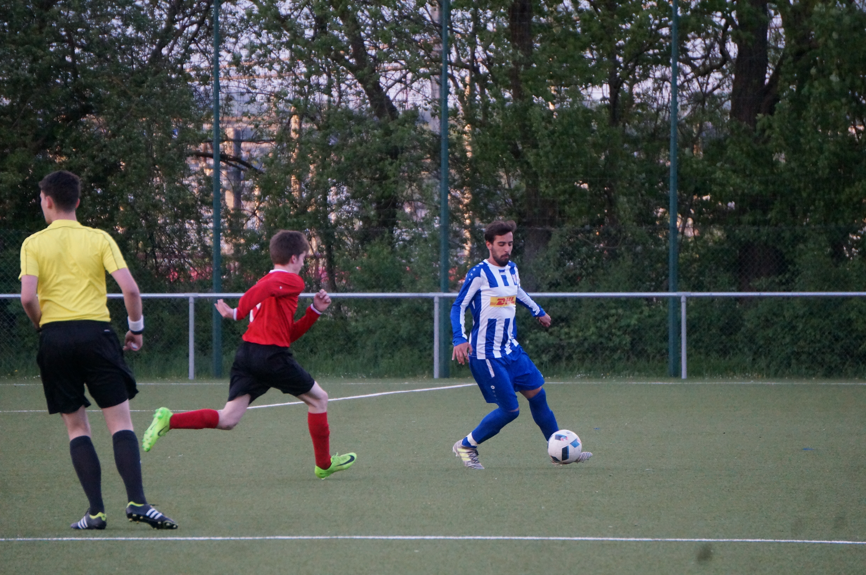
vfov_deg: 4.4
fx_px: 7569
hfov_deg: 6.5
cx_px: 433
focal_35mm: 315
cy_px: 288
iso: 3200
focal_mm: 210
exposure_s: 1/800
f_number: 6.3
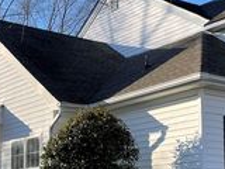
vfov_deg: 18.0
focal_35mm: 81
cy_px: 146
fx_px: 526
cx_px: 156
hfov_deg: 24.0
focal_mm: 4.2
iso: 32
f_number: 1.6
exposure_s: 1/1795
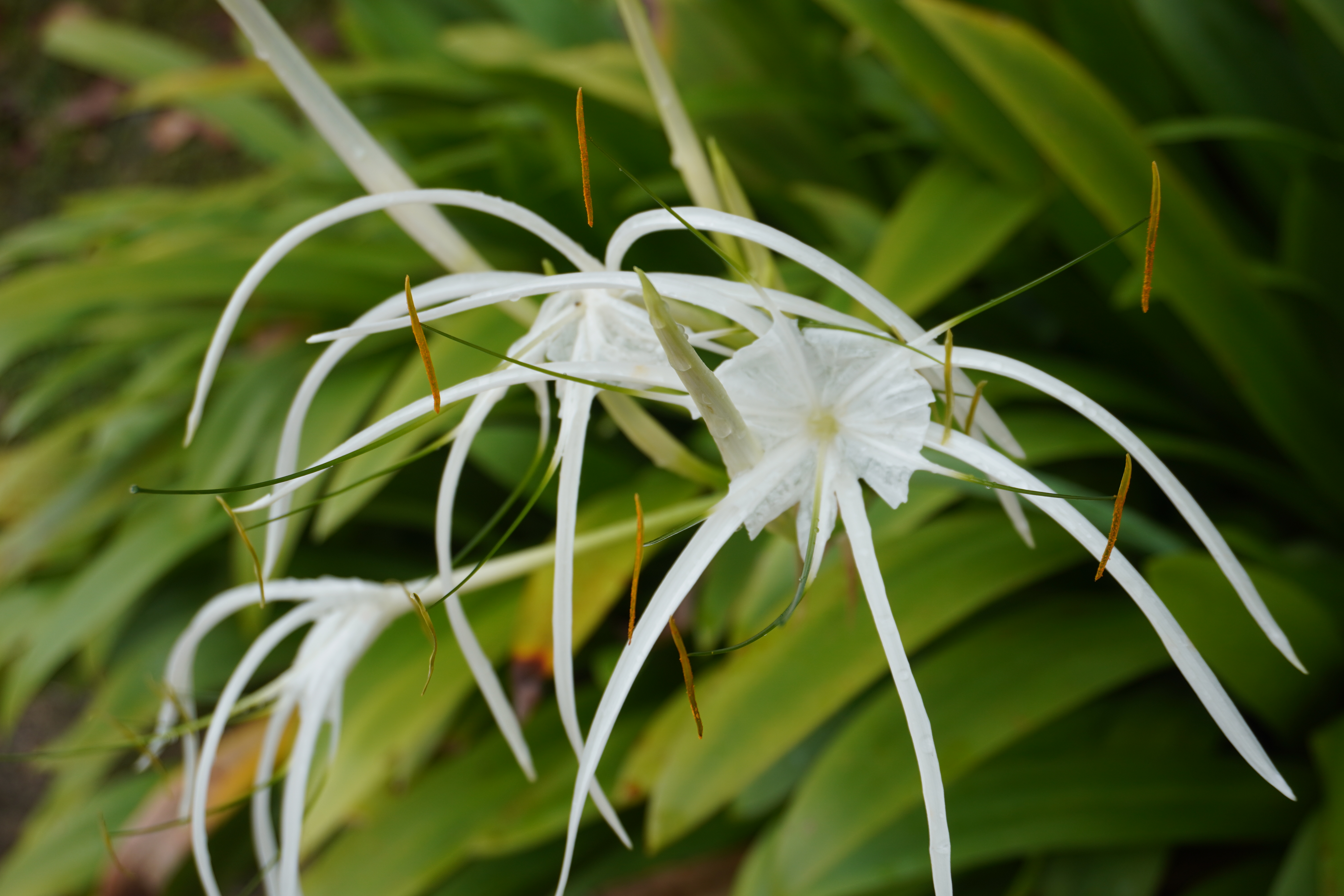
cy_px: 448
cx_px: 672
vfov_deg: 30.8
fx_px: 1624
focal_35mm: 44
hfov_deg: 45.0
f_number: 5
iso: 100
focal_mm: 29
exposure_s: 1/160
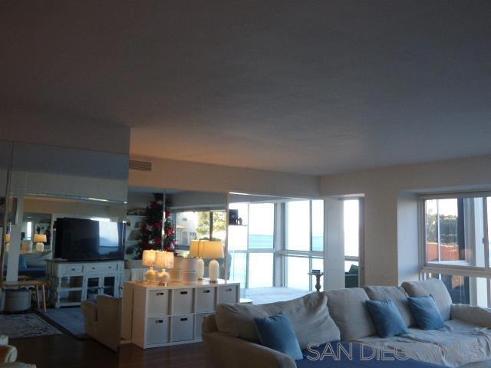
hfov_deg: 55.4
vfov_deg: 42.9
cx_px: 246
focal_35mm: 33
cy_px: 184
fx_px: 468
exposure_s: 1/80
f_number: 3.4
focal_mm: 5.97
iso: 200
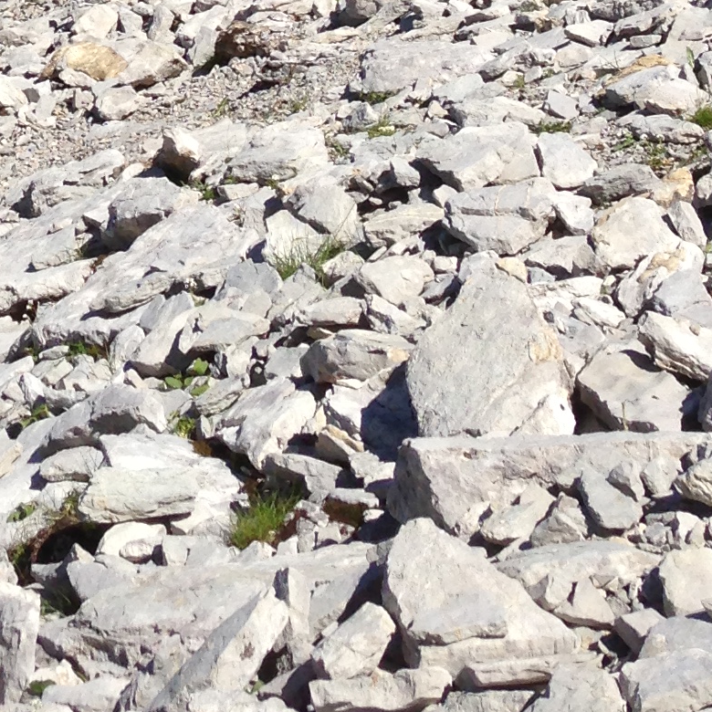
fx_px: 2839
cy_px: -658
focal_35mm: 122
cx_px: -24
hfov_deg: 14.0
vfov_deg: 12.7
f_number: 2.4
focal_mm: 4.13
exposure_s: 1/2358
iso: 50
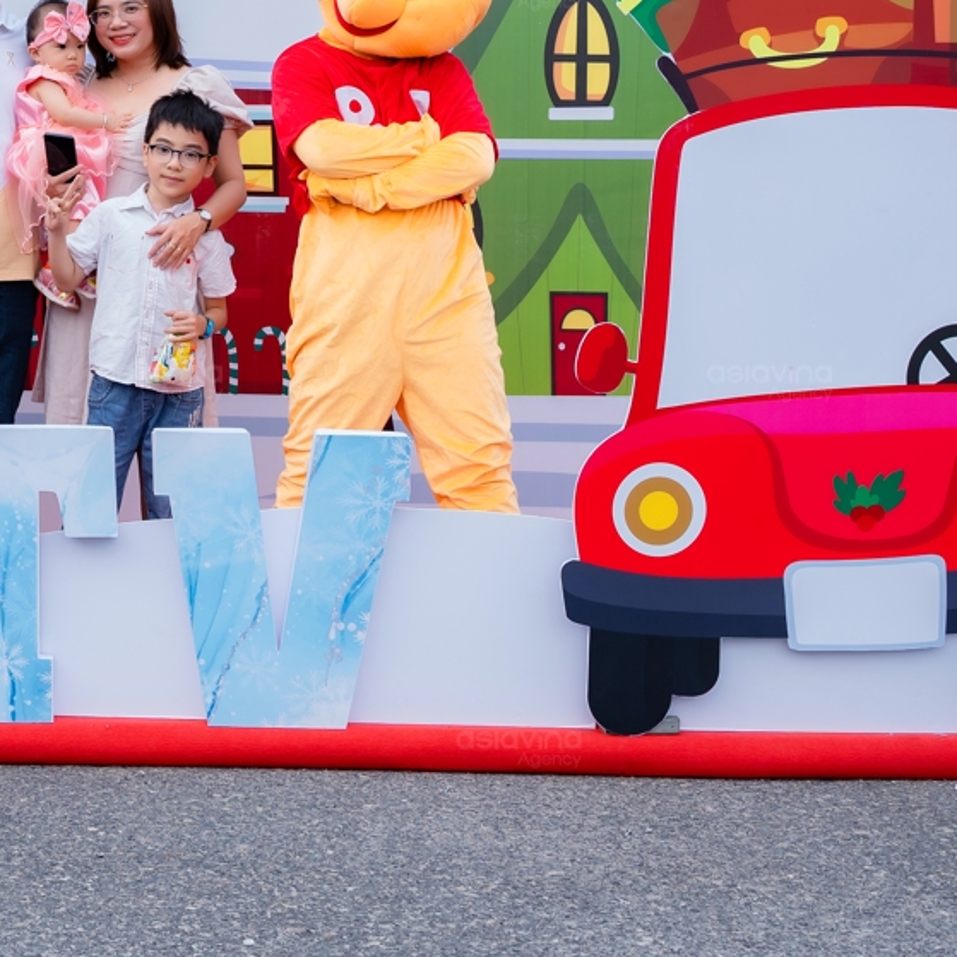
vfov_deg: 21.2
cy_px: 90
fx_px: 2502
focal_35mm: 80
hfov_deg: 20.9
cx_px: -20
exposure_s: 1/250
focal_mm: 33
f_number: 4.5
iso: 500
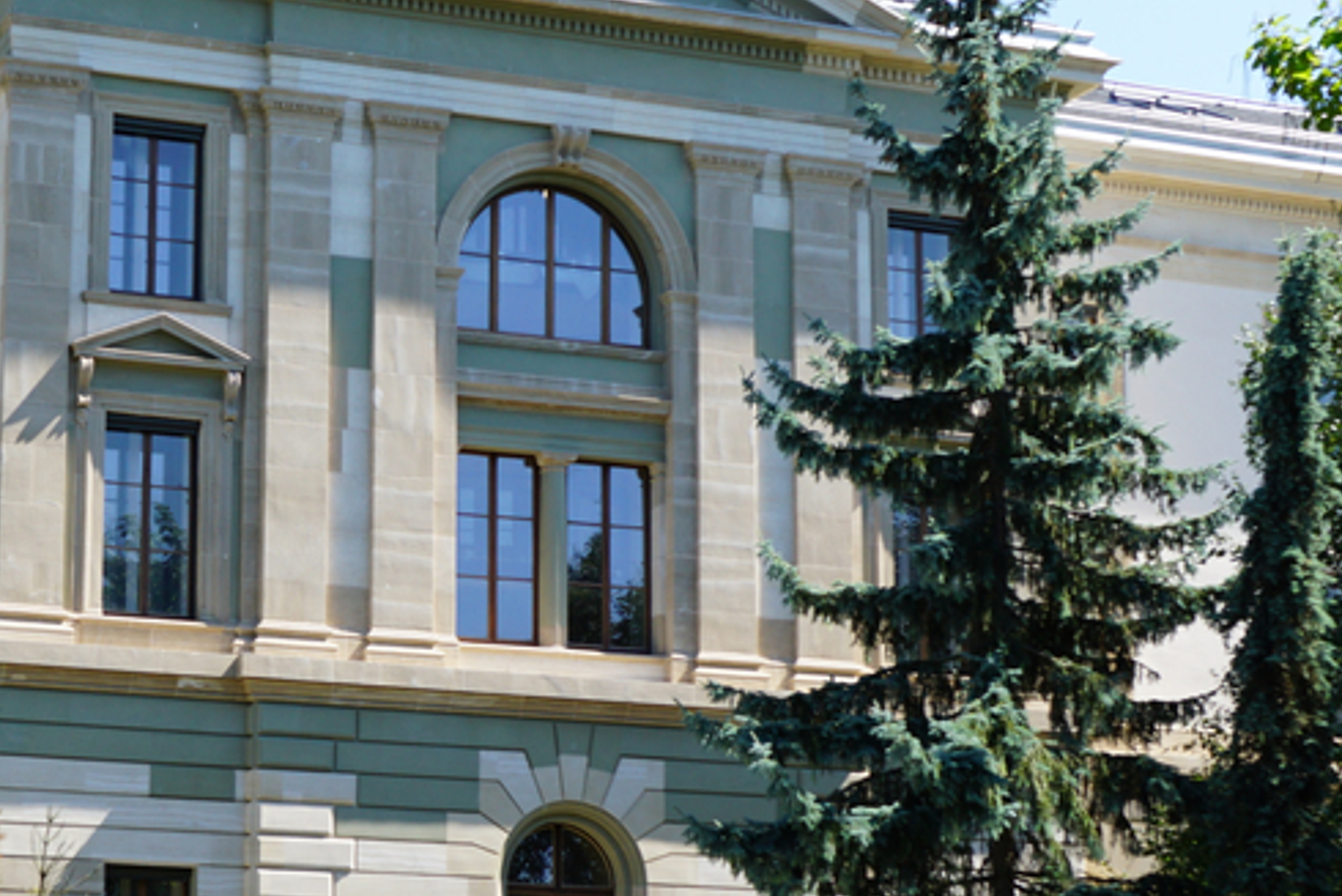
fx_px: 3281
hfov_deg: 22.9
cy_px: 638
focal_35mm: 88
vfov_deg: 15.5
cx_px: 342
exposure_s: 1/100
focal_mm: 24
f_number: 7.1
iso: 100
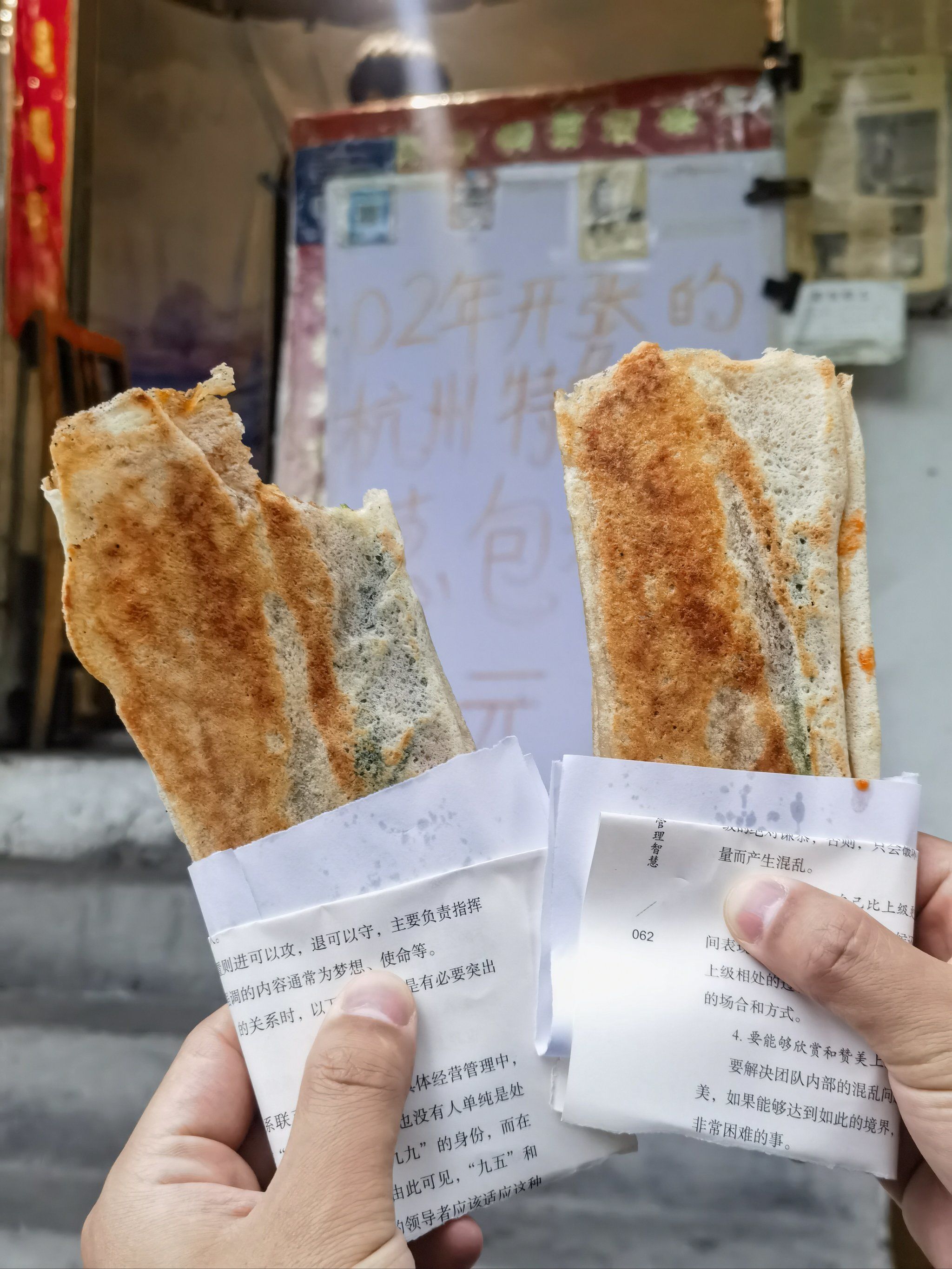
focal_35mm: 45
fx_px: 1650
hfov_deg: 32.2
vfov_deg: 42.1
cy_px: 634
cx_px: 476
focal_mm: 6.67
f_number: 1.9
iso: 200
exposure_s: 1/49.8
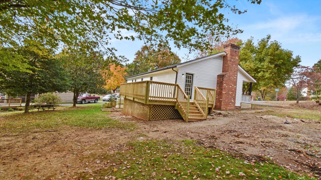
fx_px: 136
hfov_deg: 99.4
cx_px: 160
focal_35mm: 16
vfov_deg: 67.1
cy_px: 90
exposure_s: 1/20
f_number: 22
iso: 100
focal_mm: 10
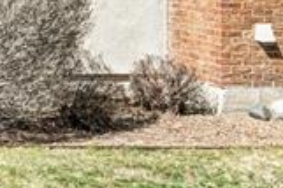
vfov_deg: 14.5
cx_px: -251
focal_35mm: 89
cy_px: -79
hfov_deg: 17.6
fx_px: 699
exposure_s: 1/40
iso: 64
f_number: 11
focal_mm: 14
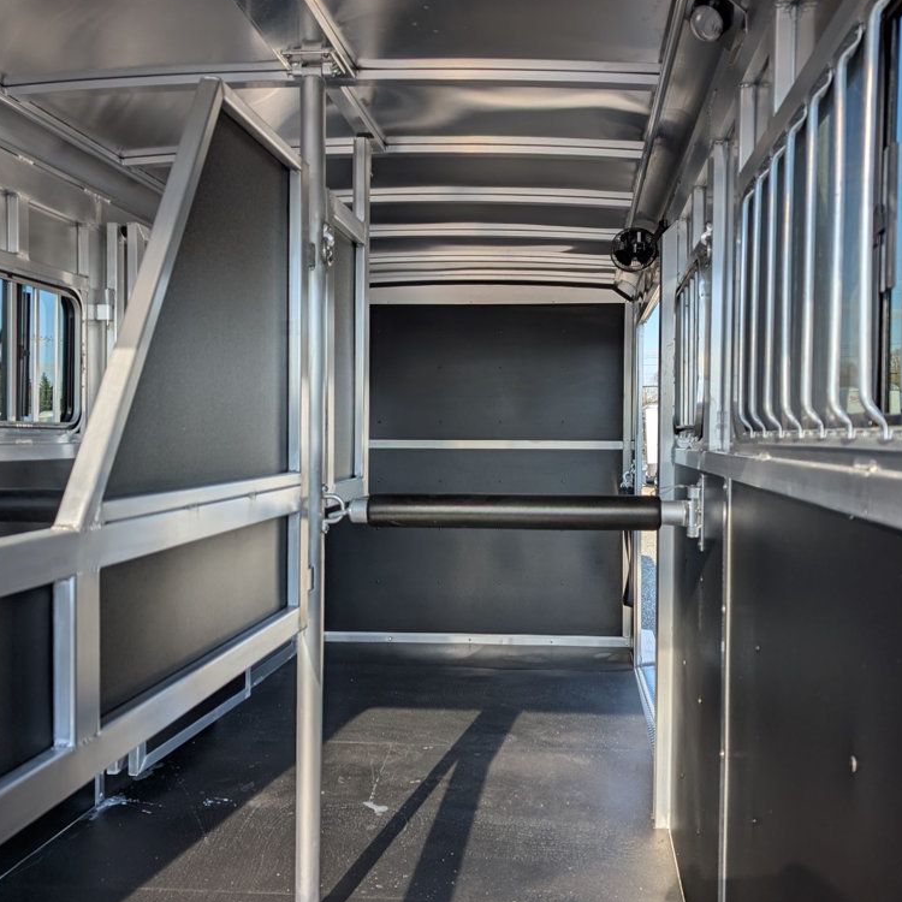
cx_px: 532
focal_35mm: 29
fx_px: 855
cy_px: 455
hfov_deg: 55.3
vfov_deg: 55.6
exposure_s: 1/512
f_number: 1.68
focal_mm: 6.9
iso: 18
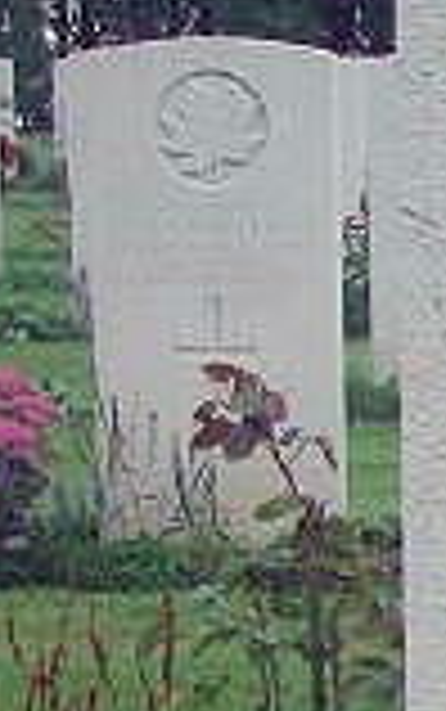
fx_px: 3960
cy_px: 1148
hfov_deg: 6.1
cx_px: 1221
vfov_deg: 9.9
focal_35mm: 204
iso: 64
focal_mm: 6.3
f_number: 3.3
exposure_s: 1/100
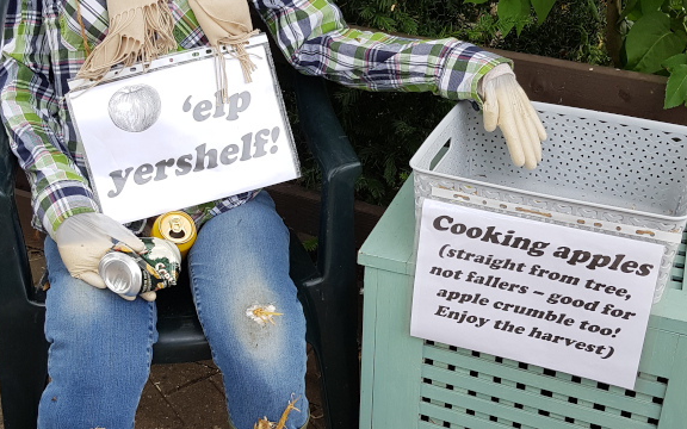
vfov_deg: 26.3
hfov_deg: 41.0
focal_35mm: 49
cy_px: 228
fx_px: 917
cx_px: 297
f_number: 1.7
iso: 40
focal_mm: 4.2
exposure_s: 1/210
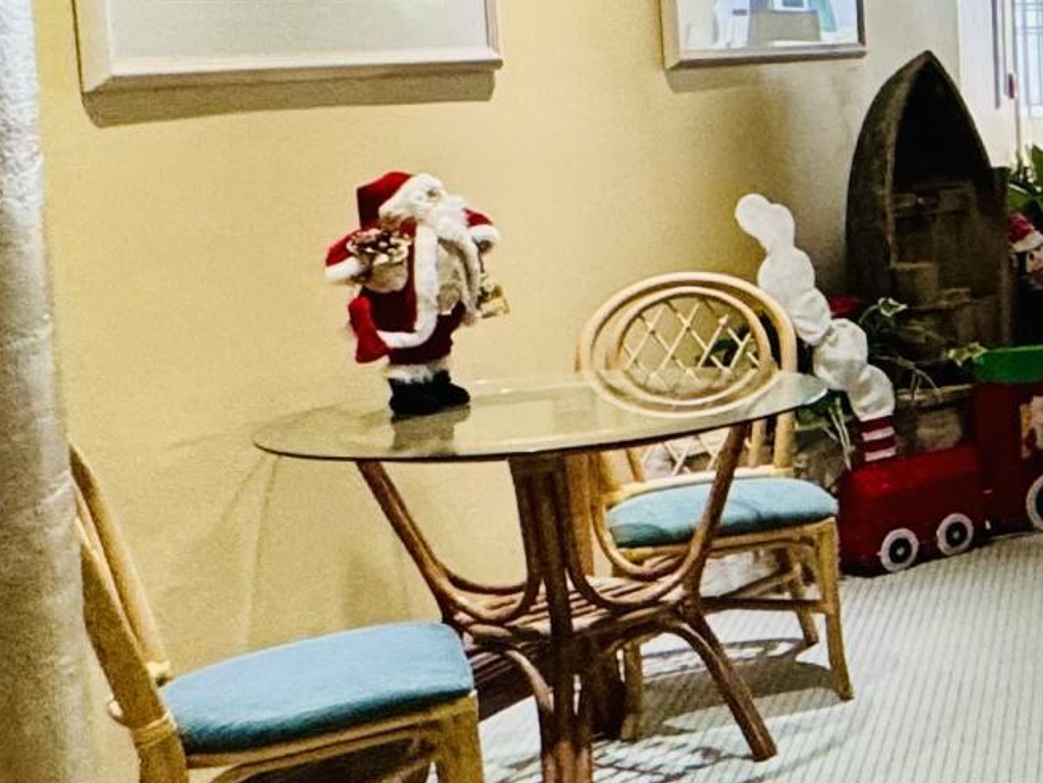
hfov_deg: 20.8
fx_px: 1928
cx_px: 1879
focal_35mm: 64
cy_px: 216
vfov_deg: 22.8
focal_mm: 2.22
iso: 250
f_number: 2.2
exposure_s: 1/120
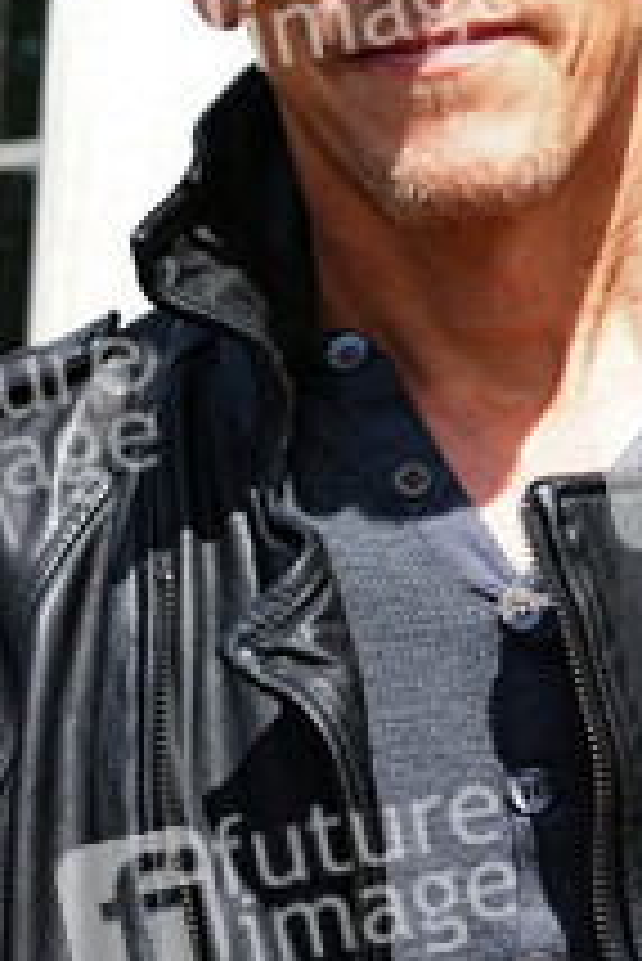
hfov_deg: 12.2
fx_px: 2991
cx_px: 420
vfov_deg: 18.1
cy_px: 220
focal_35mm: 112
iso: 400
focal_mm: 40
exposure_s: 1/400
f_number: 8
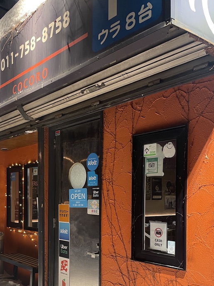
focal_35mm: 39
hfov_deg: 36.3
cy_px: 202
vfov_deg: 46.7
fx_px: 322
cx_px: 66
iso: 200
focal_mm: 4.2
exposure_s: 1/50
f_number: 1.6
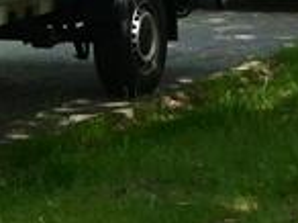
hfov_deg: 9.4
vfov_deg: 7.7
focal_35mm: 192
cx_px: -363
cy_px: -27
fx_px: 1650
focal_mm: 6.3
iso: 80
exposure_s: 1/100
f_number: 3.7
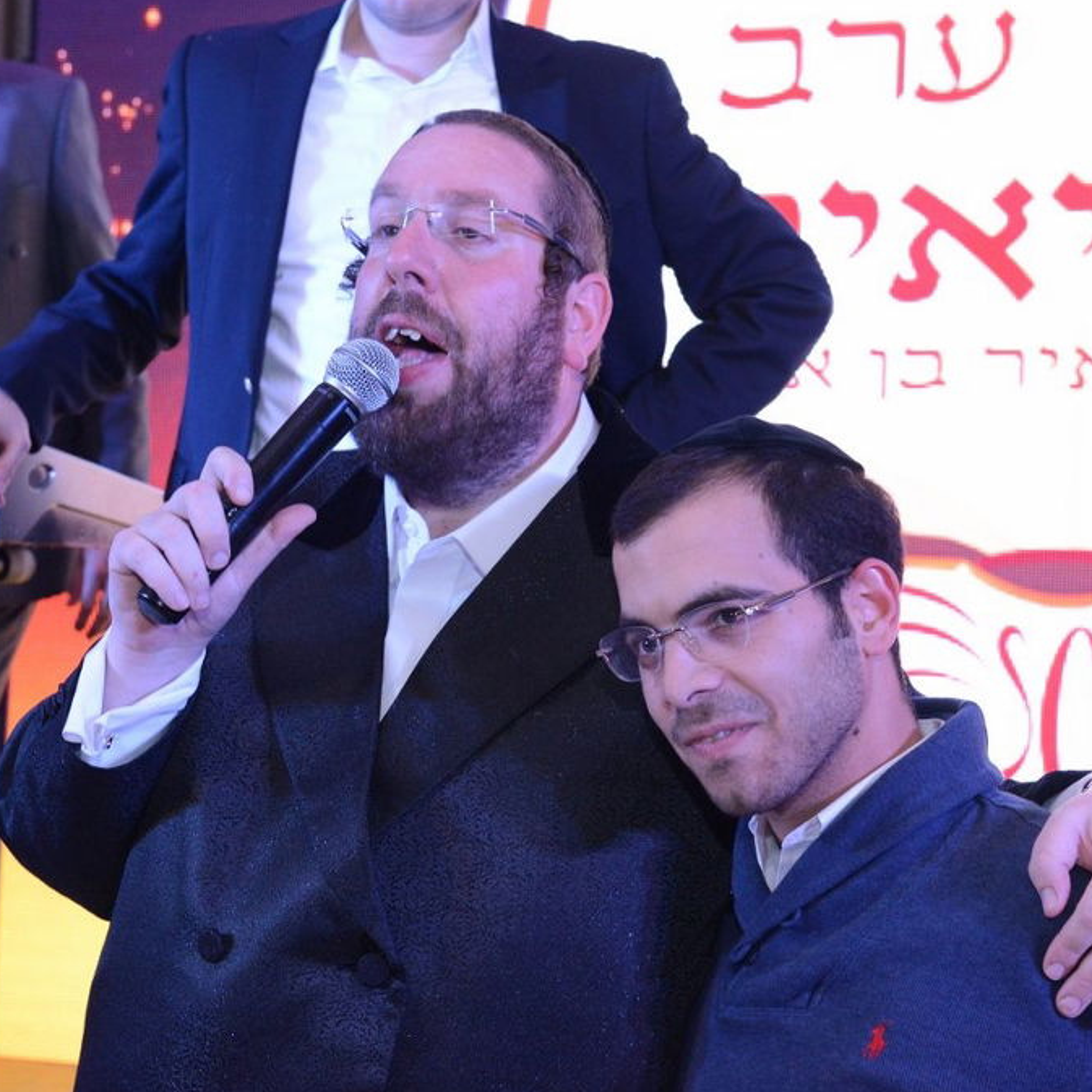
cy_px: 546
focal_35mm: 75
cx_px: 600
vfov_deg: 23.1
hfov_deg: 23.0
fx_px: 2677
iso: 4000
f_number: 7.1
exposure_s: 1/125
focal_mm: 58
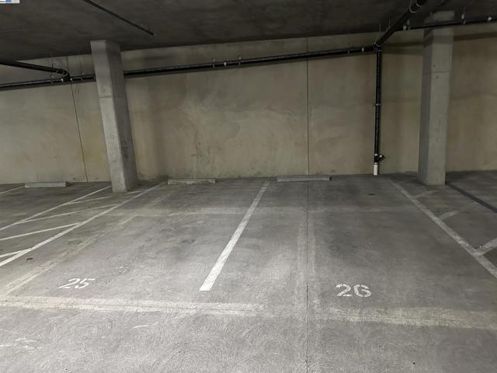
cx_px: 248
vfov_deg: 56.8
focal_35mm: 24
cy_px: 186
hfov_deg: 71.6
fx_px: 345
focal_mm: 6.86
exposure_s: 1/40
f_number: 1.78
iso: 1000
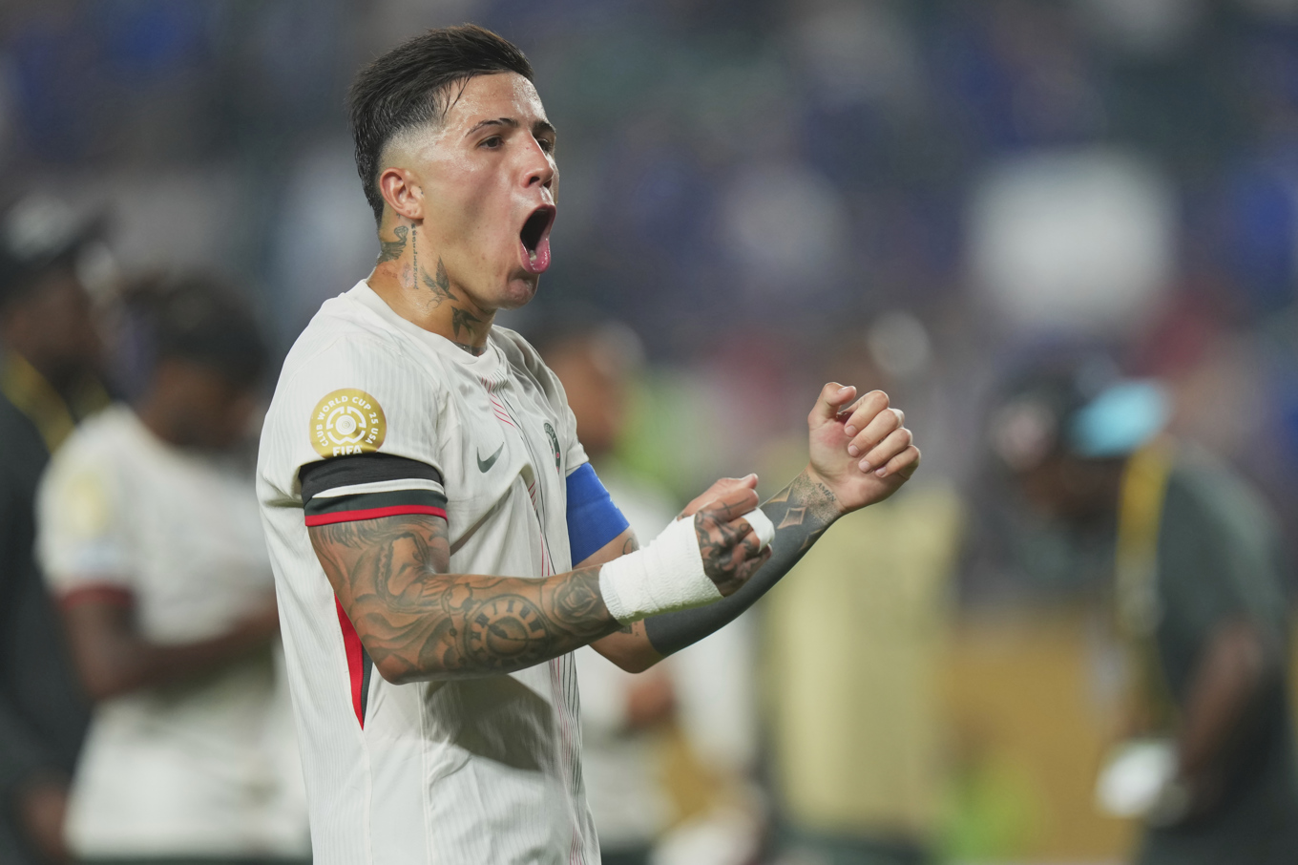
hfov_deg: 5.2
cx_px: 649
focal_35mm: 400
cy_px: 432
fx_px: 14418
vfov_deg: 3.4
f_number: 2.8
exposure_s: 1/1600
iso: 2000
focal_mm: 400
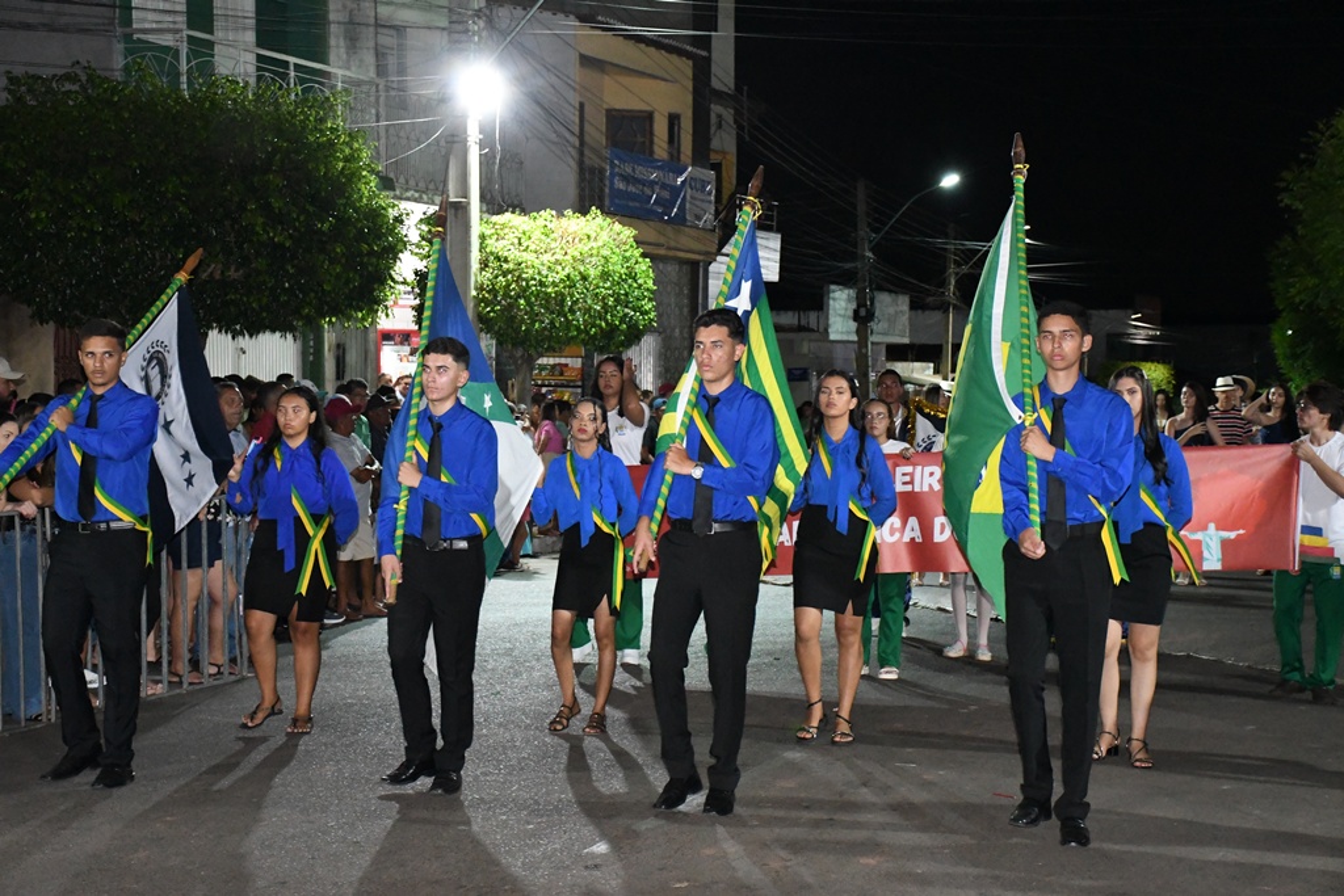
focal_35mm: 72
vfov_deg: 18.9
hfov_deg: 28.1
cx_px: 672
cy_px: 448
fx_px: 2688
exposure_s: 1/80
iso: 8000
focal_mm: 48
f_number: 5
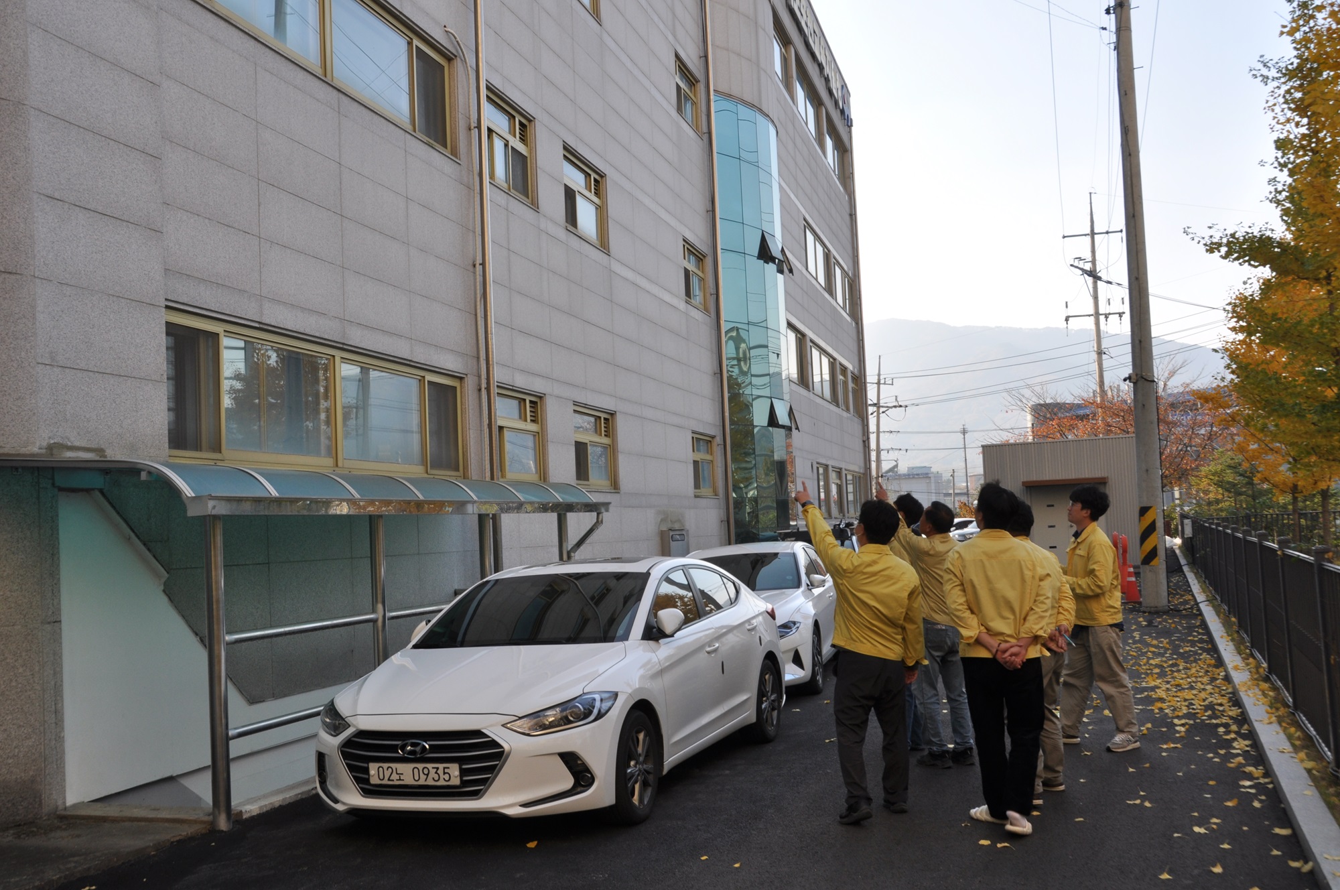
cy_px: 445
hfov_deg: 57.3
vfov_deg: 39.9
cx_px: 670
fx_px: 1227
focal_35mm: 33
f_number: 10
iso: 200
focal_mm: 22
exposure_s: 1/125
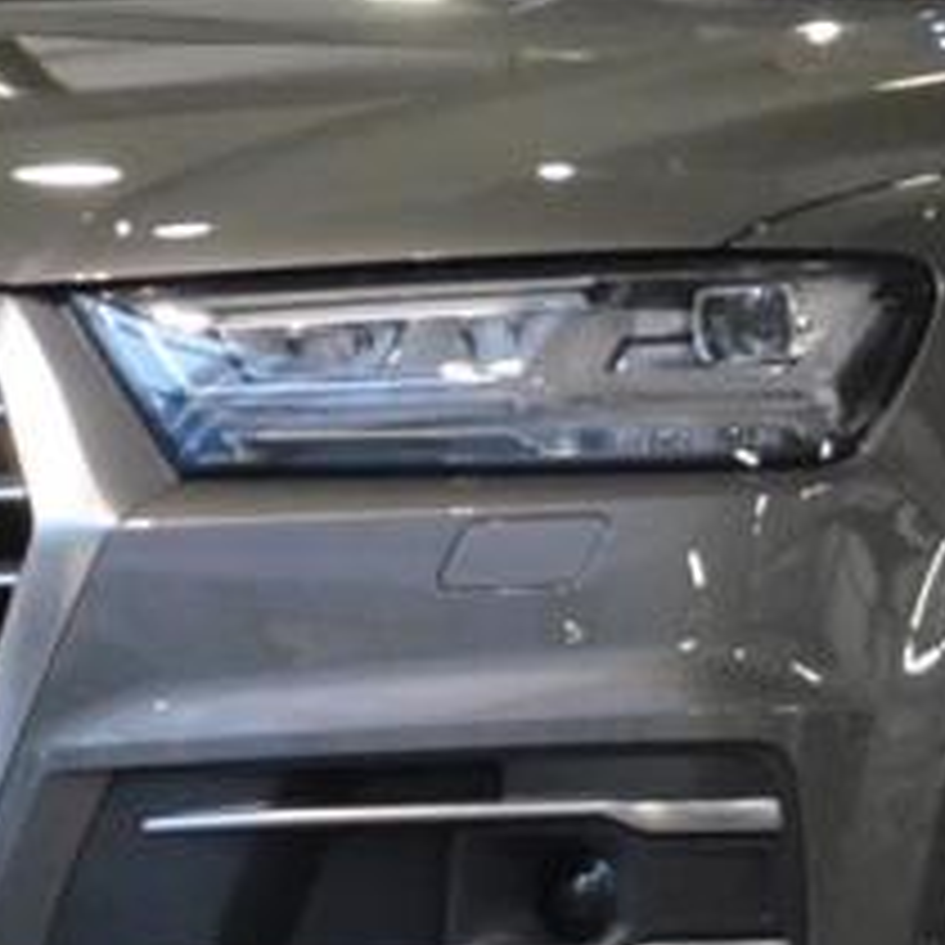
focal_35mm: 452
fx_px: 13960
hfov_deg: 3.9
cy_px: 428
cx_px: 940
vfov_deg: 3.9
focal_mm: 62
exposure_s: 1/40
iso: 3200
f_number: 5.3
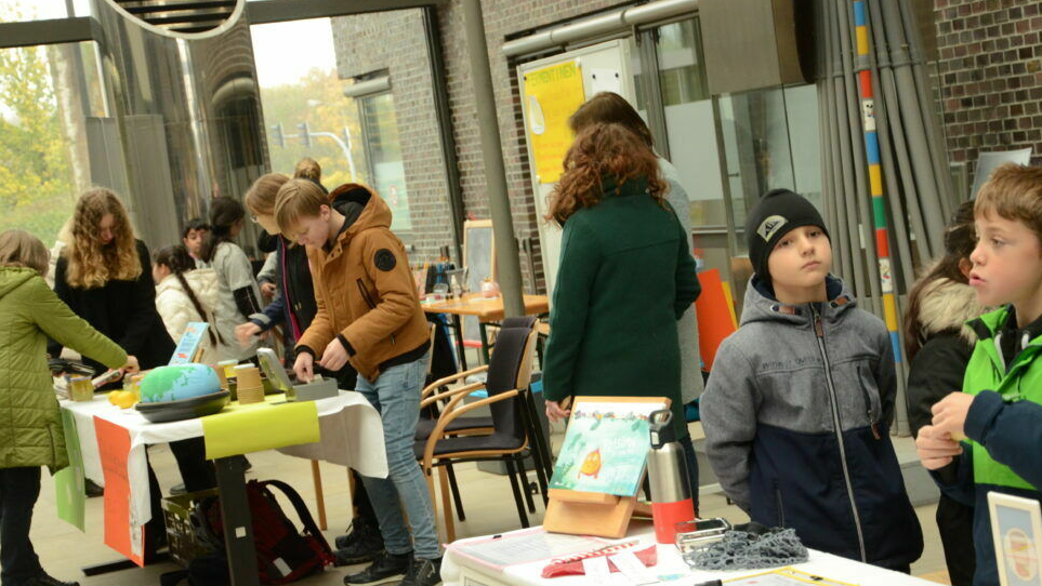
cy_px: 303
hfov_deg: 26.5
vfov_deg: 15.1
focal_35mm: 80
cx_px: 518
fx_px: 2211
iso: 1600
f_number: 5.6
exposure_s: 1/100
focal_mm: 48
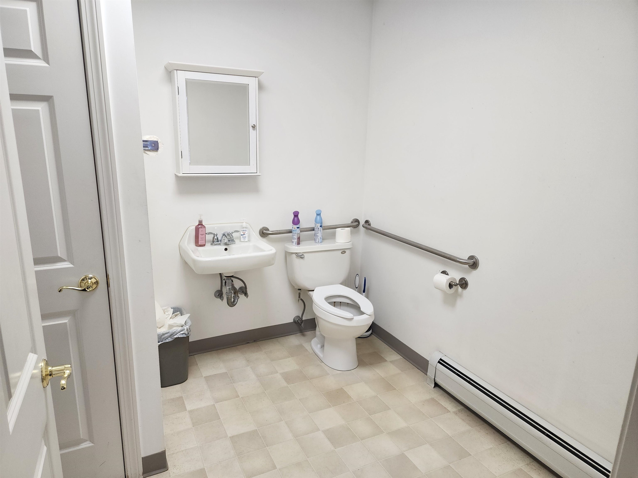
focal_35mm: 23
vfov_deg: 58.9
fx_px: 424
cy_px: 239
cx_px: 319
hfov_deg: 73.9
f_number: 1.8
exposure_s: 1/180
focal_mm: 6.4
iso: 160
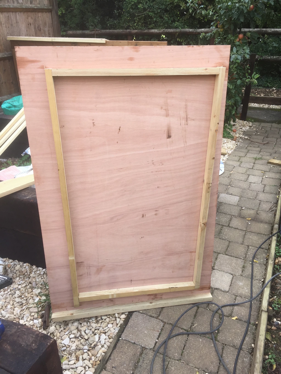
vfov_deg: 61.7
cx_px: 140
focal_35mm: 29
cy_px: 187
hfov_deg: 48.2
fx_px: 314
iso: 32
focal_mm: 4.15
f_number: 2.2
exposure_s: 1/243
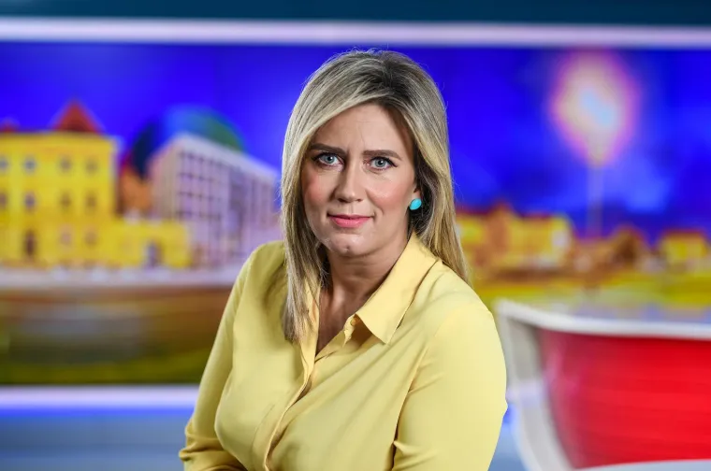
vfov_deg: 26.9
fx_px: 986
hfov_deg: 39.7
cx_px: 356
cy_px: 236
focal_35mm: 50
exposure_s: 1/200
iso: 125
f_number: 2
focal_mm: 50
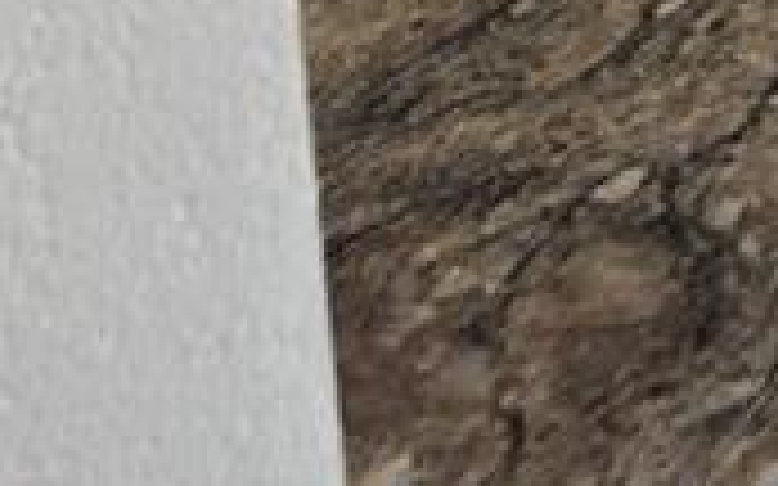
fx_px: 3582
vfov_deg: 6.5
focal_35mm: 169
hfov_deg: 10.4
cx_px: 1979
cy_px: -1364
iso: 32
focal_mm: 5.4
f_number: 1.8
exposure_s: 1/120
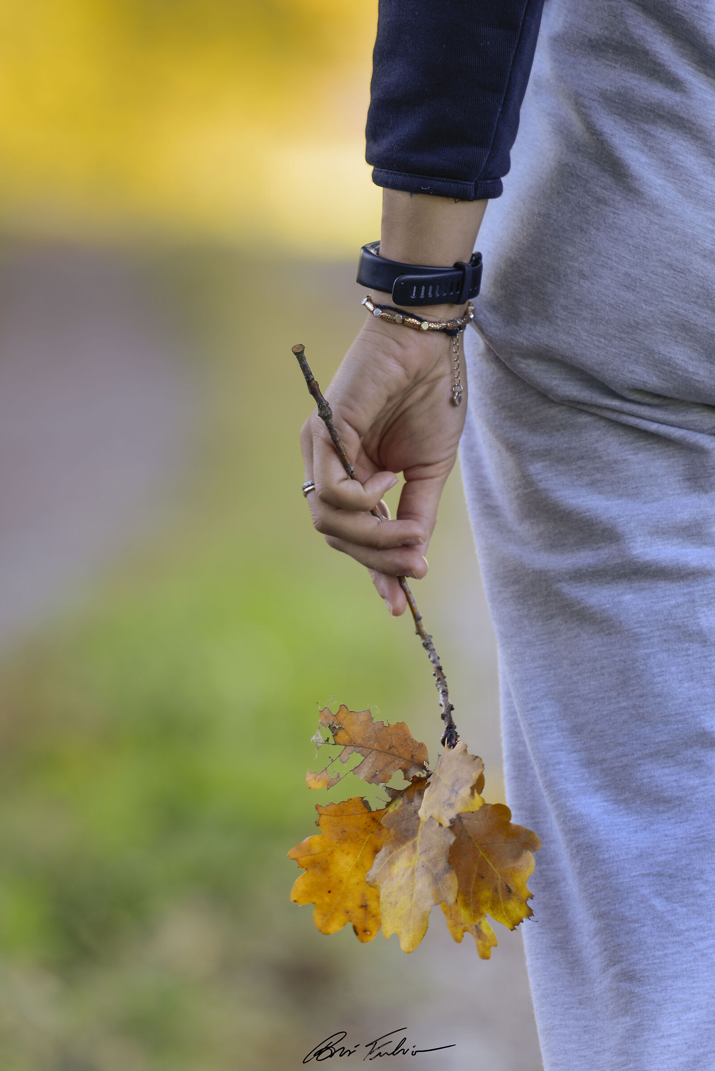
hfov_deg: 3.7
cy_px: 536
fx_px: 11013
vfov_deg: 5.6
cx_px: 358
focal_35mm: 370
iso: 100
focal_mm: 370
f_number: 5.6
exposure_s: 1/25
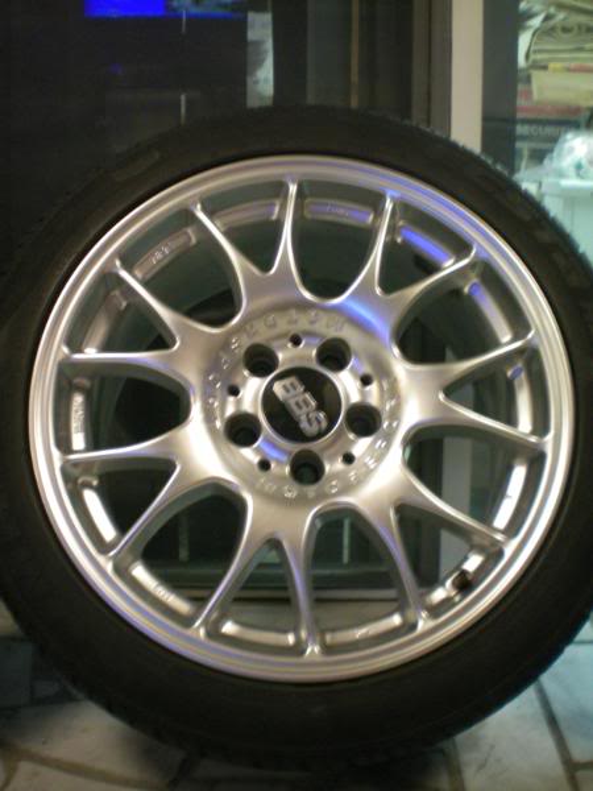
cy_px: 396
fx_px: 868
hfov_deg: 37.7
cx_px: 296
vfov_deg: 49.0
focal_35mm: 38
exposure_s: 1/5
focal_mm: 6.3
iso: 200
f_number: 3.1
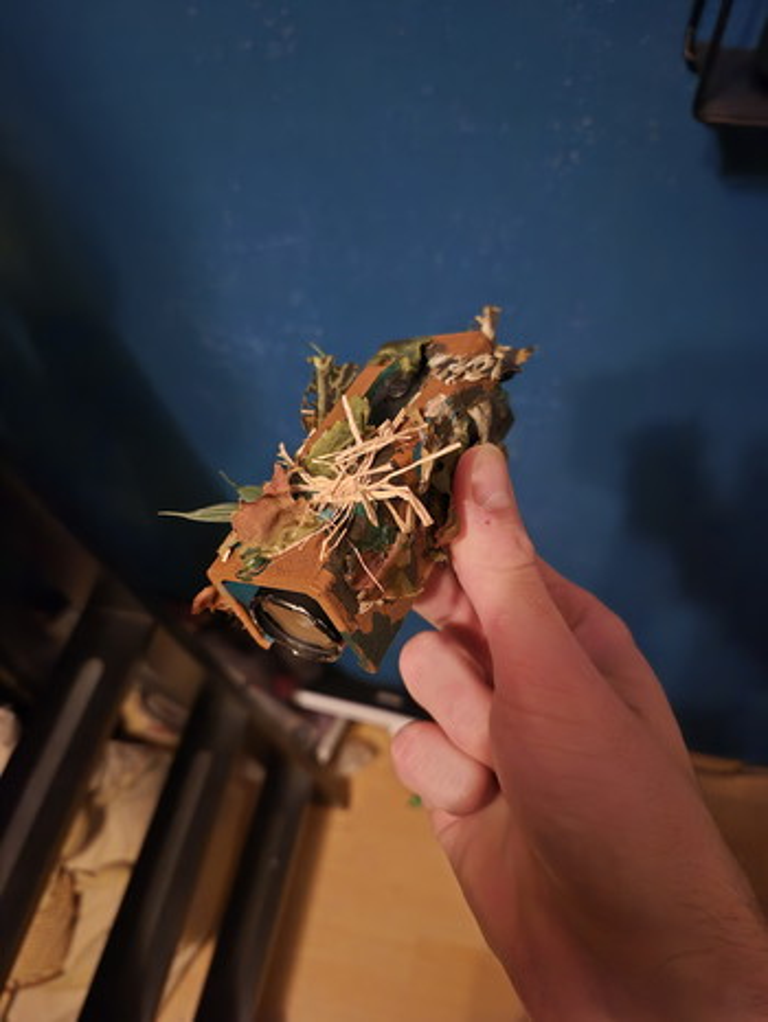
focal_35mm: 23
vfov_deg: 73.9
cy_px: 511
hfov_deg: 58.9
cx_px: 384
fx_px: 680
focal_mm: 5.4
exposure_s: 1/33
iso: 2500
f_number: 1.8
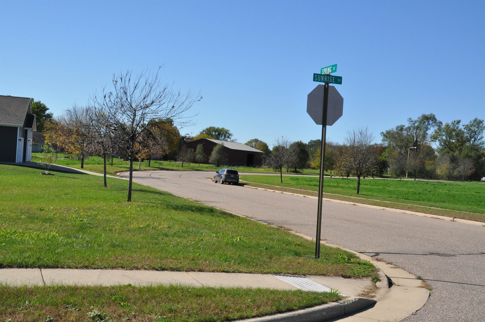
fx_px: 605
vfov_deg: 29.8
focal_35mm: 45
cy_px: 161
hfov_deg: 43.7
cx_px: 242
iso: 800
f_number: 14
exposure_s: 1/800
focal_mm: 30
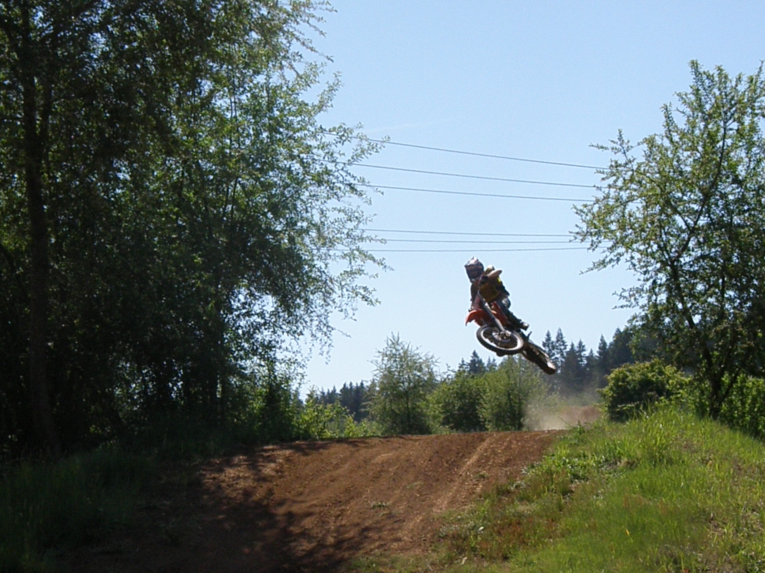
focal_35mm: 94
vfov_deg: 15.7
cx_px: 382
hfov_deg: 20.9
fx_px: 2077
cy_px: 286
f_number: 8
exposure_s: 1/2000
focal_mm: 16.74
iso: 640
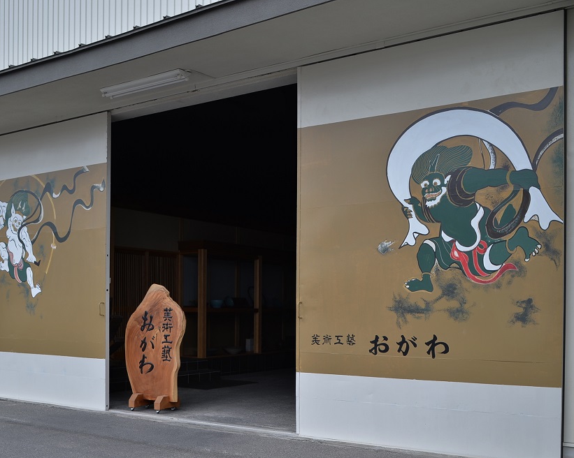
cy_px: 230
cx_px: 282
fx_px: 679
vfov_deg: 37.3
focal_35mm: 40
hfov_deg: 45.8
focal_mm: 35
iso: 200
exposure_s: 1/125
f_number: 3.5
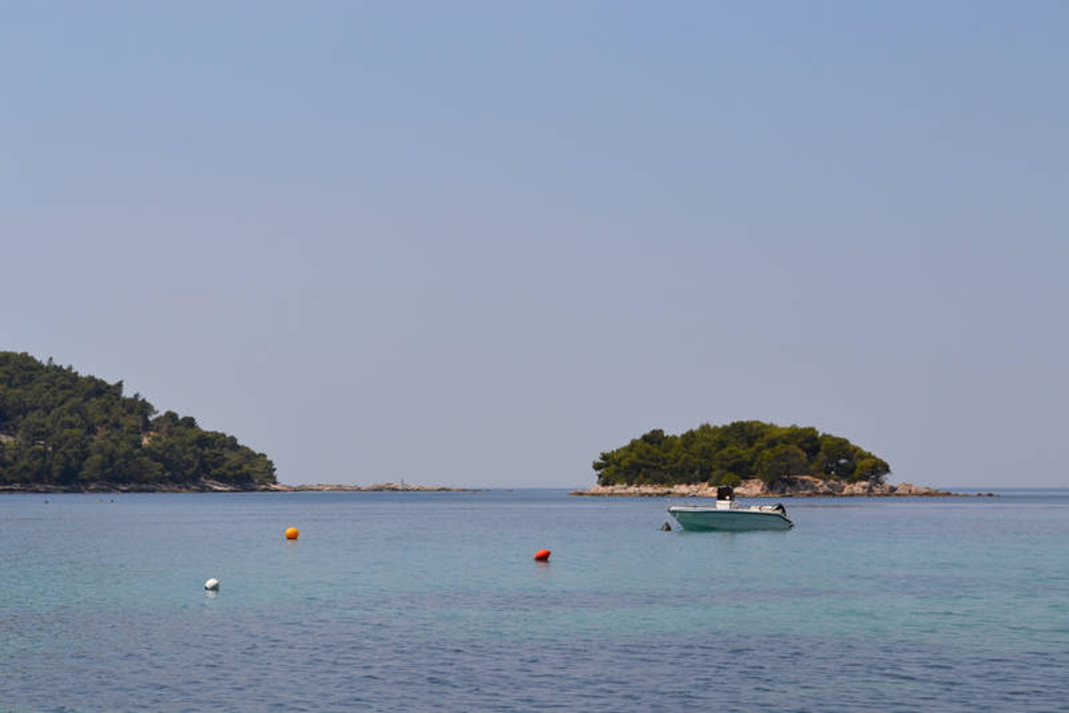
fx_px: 2005
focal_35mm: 68
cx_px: 534
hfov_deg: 29.9
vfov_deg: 20.2
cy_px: 356
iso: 100
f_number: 8
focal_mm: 45
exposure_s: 1/500
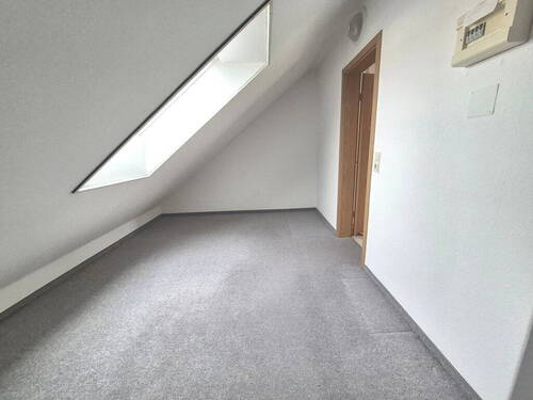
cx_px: 266
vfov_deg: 89.9
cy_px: 200
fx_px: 200
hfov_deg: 106.2
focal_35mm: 13
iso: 160
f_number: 2.2
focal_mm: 1.74
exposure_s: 1/359
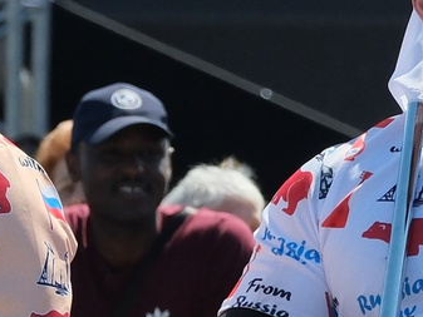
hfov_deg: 1.3
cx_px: 444
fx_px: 18752
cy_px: 578
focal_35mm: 1534
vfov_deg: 1.0
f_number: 5.6
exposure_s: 1/1500
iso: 640
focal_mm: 140
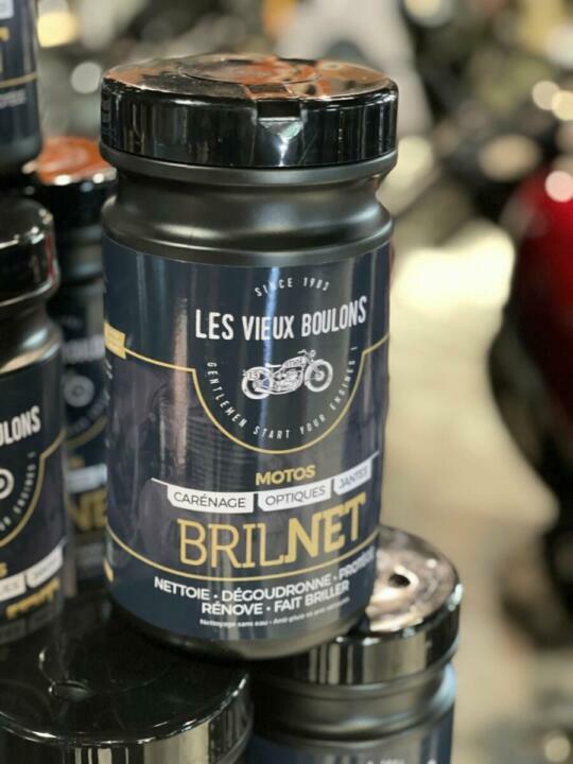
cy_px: 382
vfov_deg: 30.3
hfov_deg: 22.9
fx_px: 1413
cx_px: 286
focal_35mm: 64
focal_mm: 7.5
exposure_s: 1/20
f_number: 2.2
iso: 500
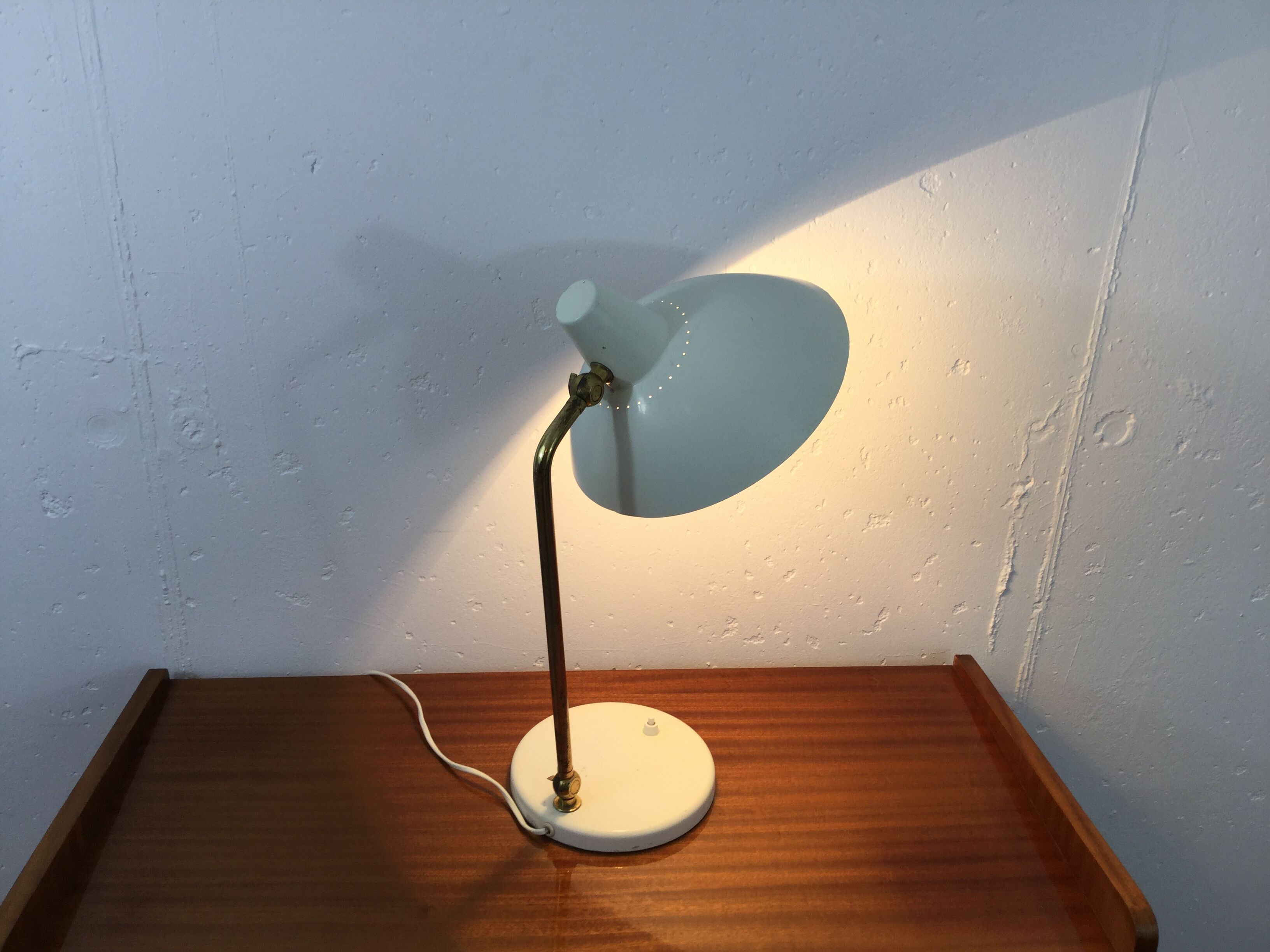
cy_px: 476
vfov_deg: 45.4
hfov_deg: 58.4
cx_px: 635
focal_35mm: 31
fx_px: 1137
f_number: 2.4
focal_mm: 3.3
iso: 25
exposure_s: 1/50
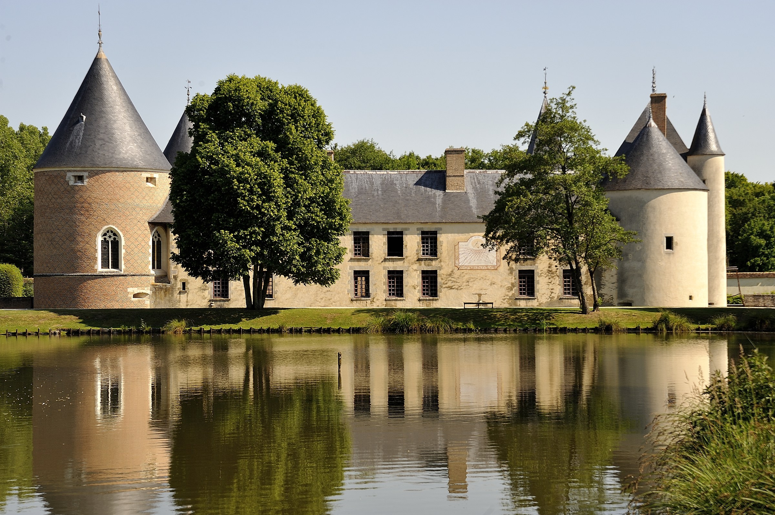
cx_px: 388
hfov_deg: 23.9
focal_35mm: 85
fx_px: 1828
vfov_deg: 16.0
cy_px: 258
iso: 200
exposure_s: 1/320
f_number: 9
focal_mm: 85
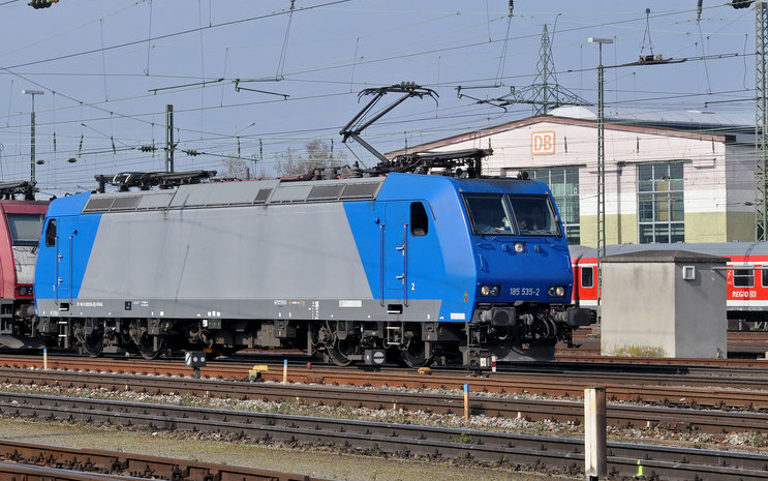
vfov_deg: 9.2
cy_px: 141
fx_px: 2994
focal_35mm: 143
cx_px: 215
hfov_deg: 14.6
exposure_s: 1/1000
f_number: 9
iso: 400
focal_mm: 58
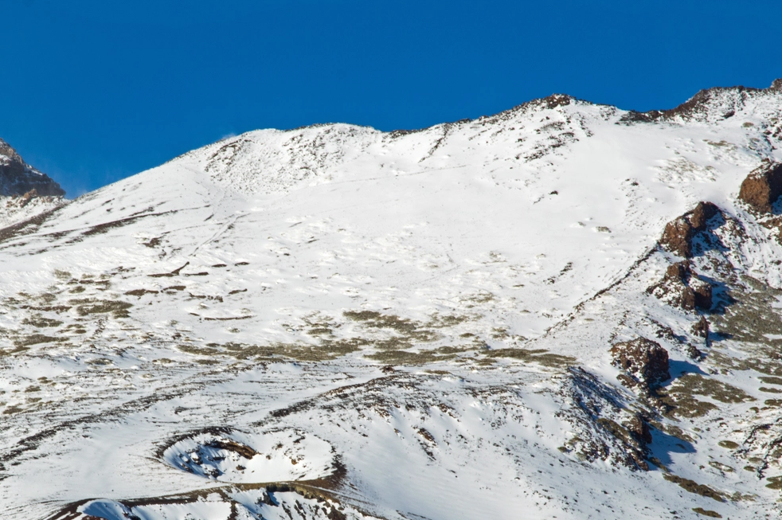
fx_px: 8616
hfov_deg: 5.2
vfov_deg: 3.5
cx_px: 251
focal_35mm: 397
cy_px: 409
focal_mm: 160
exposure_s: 1/125
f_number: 16
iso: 100
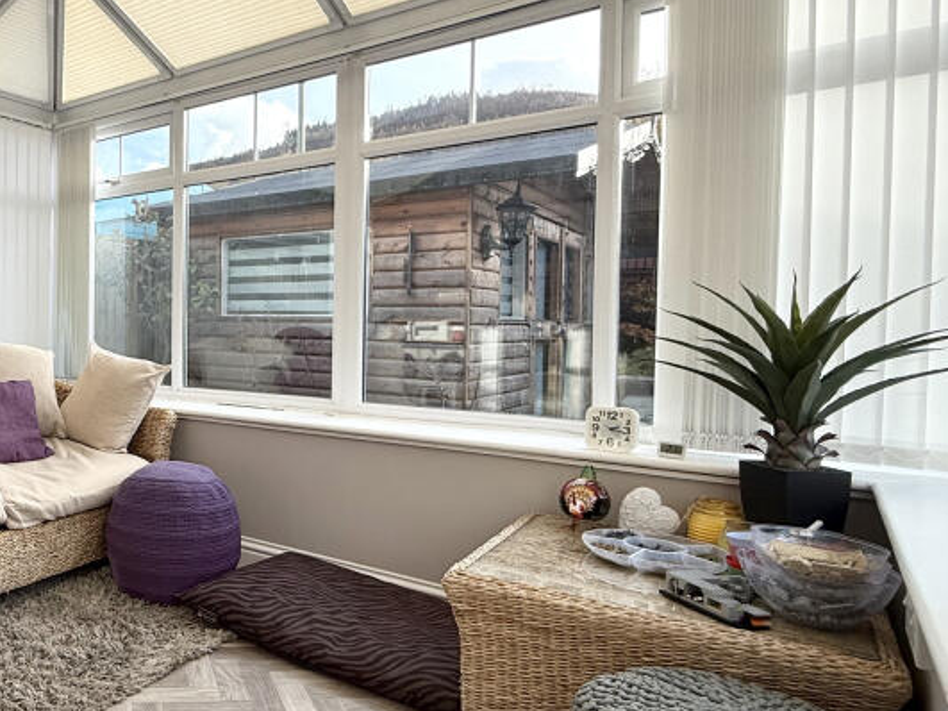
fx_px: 739
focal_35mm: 27
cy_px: 343
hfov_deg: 58.9
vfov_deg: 51.3
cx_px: 155
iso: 64
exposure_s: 1/285
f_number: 2.2
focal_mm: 2.22
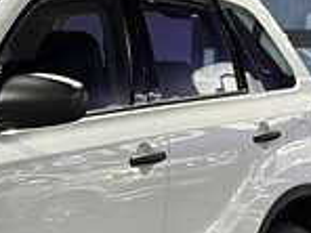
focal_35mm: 178
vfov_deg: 8.3
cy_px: 279
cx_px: -179
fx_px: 1599
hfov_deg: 10.6
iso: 160
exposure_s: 1/50
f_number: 1.78
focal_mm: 6.76
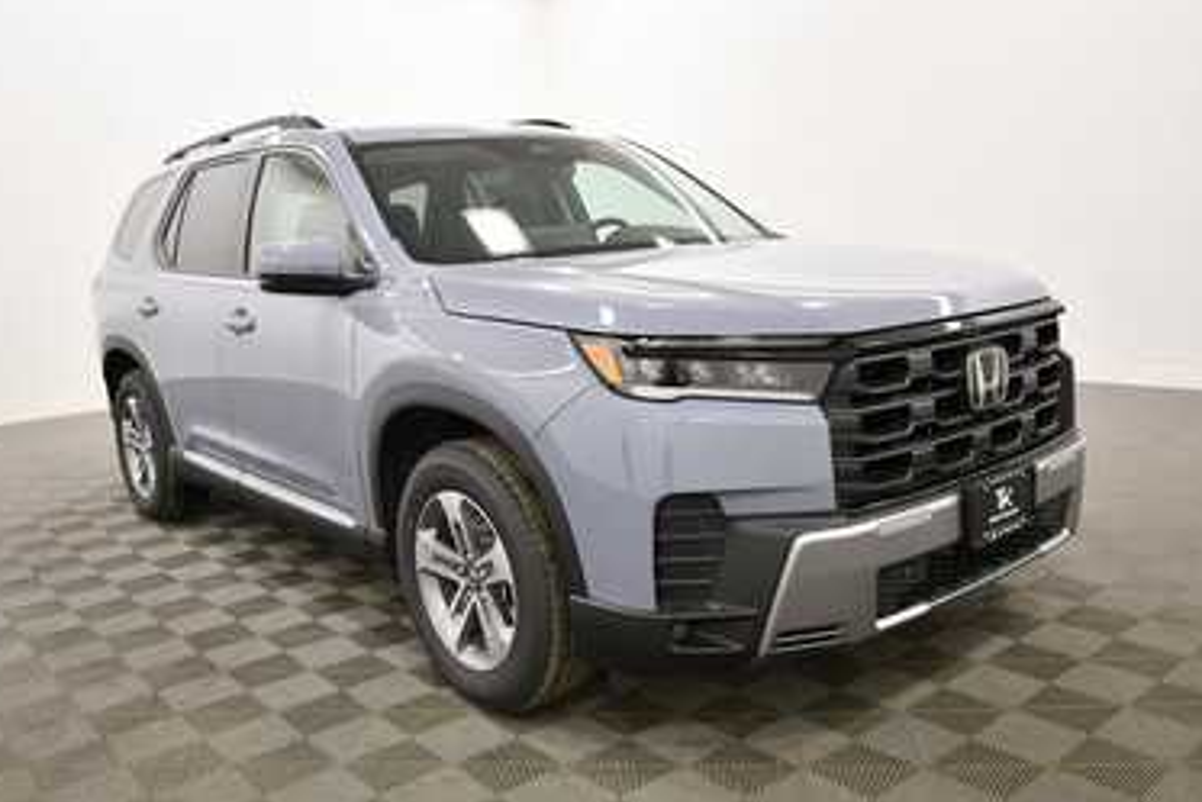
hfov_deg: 61.9
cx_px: 596
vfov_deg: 43.6
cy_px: 417
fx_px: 1002
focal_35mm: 30
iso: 1250
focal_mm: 19
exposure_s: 1/125
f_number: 5.6
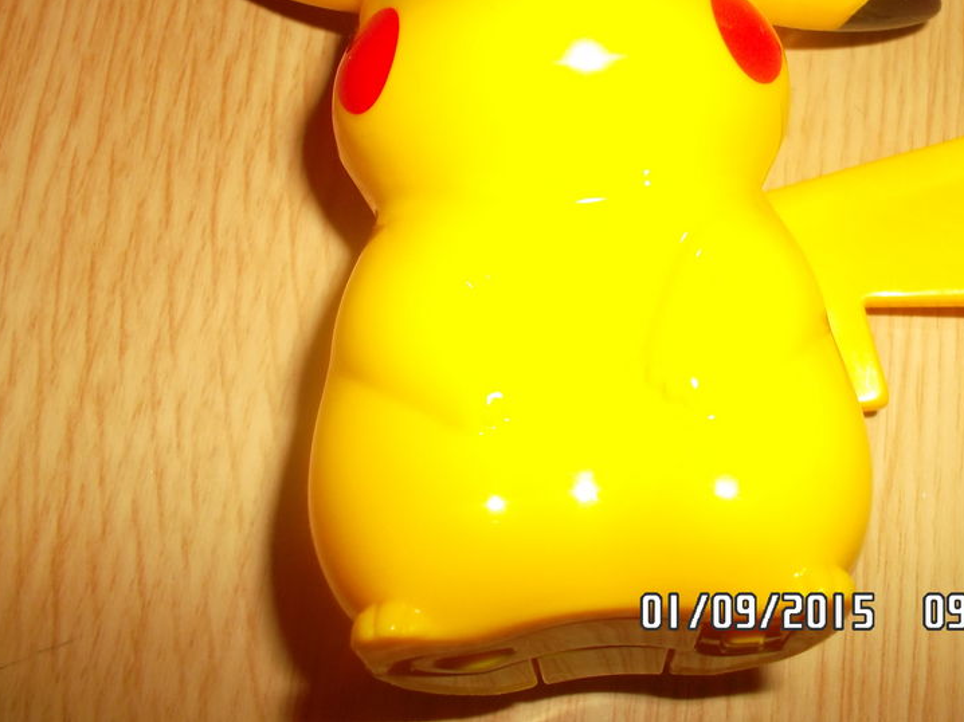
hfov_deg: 47.4
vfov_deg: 36.3
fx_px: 1086
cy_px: 220
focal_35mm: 39
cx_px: 614
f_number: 3.3
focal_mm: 4.1
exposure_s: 1/15
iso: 100
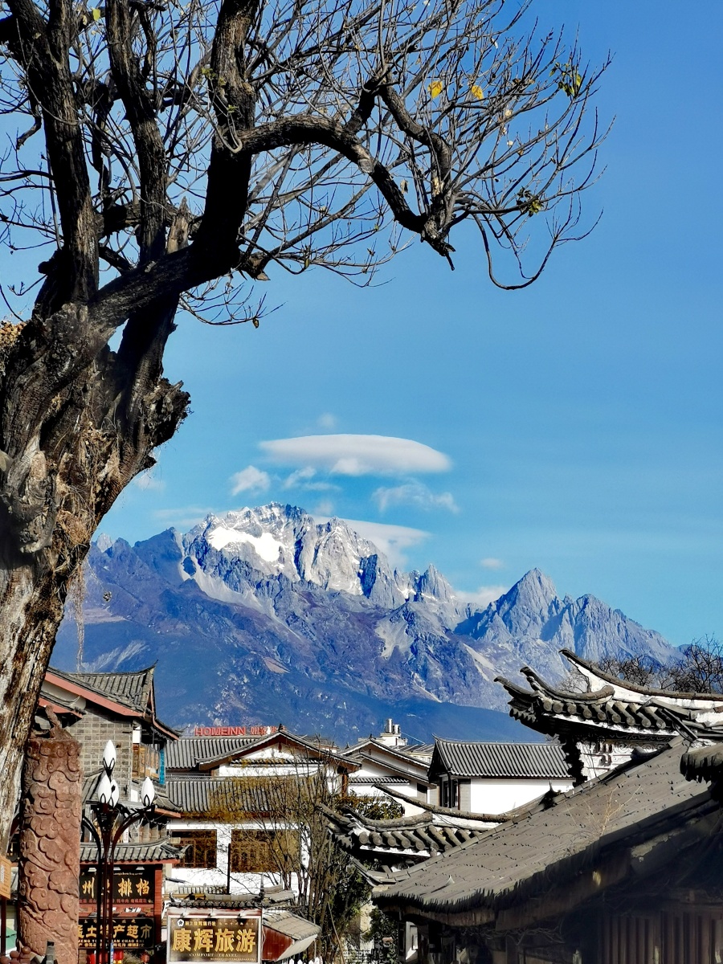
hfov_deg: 14.1
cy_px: 482
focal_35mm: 105
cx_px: 362
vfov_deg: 18.7
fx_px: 2924
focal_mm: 7.48
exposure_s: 1/1499
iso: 50
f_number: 2.4
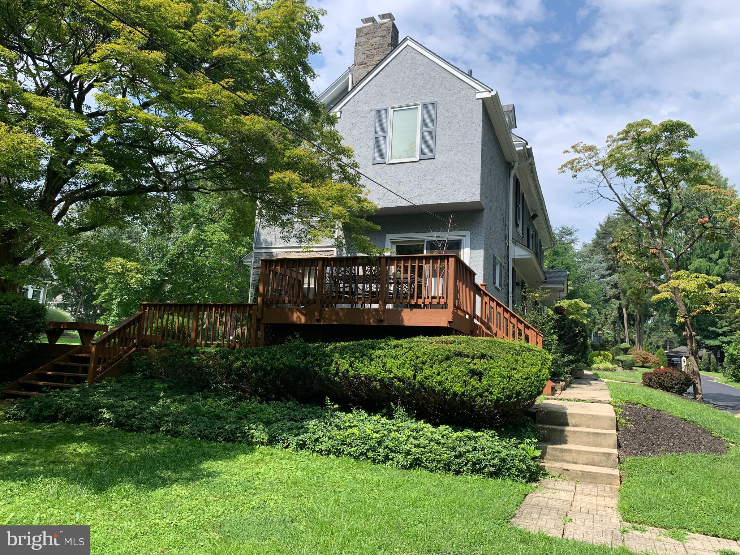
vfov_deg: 53.1
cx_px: 370
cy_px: 278
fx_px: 556
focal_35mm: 26
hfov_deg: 67.3
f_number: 1.8
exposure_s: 1/1282
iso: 25
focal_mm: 4.25
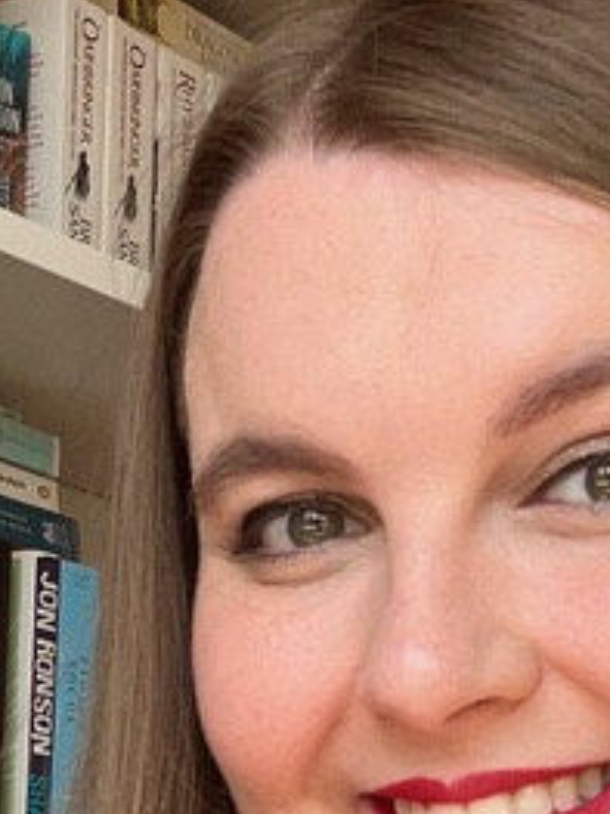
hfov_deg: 12.6
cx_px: 421
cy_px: 867
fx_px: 2751
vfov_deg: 16.4
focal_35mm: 117
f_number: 1.9
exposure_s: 1/183
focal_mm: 2.69
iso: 25
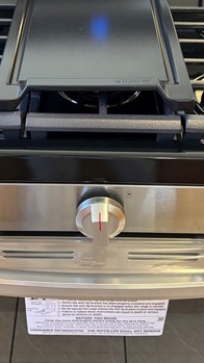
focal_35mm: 52
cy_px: 128
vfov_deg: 39.5
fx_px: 501
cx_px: 91
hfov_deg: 23.0
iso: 400
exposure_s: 1/60
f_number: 1.6
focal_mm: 5.96
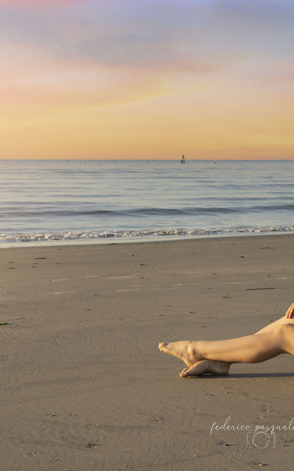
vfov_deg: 26.8
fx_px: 987
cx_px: 228
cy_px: 236
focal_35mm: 77
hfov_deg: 16.8
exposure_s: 1/160
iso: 250
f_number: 9
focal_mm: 50
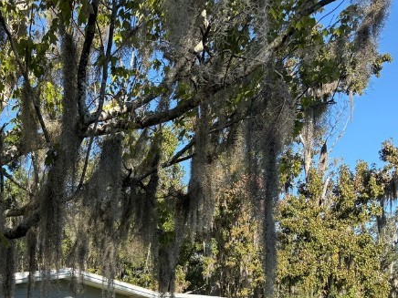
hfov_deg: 29.5
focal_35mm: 61
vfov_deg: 22.8
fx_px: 701
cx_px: -4
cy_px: 320
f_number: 1.6
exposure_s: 1/1901
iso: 64
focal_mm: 5.96
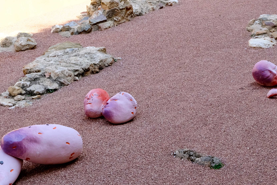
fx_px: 623
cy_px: 119
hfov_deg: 24.7
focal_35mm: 81
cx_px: 211
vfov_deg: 16.8
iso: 320
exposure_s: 1/320
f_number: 5.6
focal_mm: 24.2
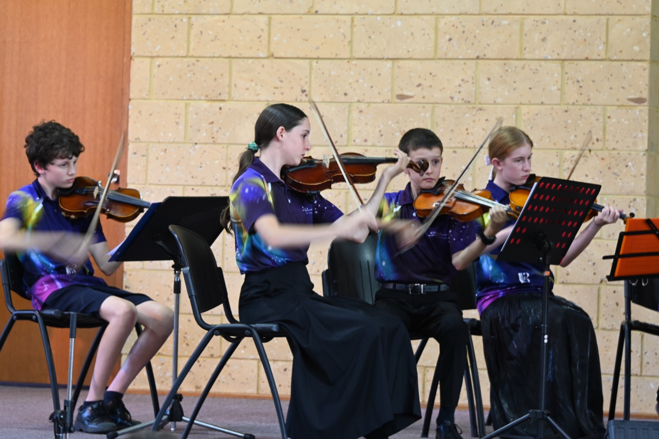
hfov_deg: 13.0
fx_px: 2882
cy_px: 220
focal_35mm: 158
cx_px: 330
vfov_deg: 8.7
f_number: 6.3
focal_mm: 105
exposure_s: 1/5
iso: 800
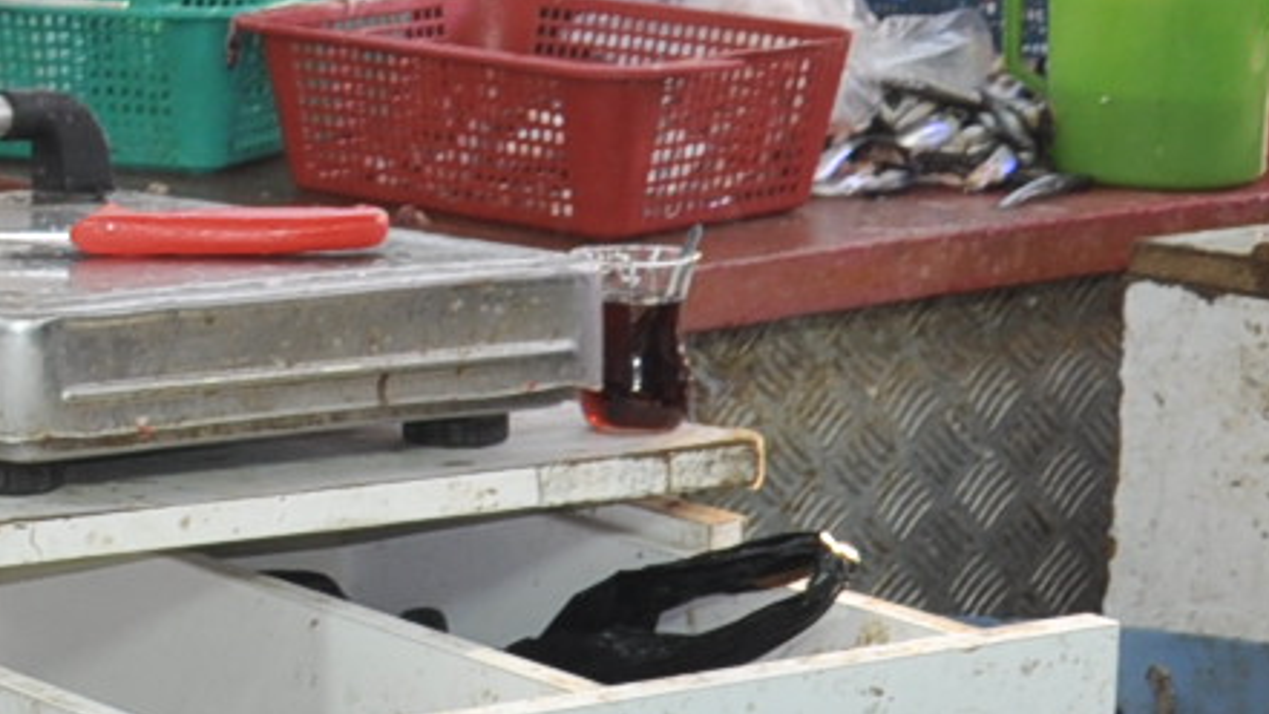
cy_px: 35
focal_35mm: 191
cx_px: -1292
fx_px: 6411
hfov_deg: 10.4
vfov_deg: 6.4
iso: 200
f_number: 5.6
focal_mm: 25
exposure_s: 1/200
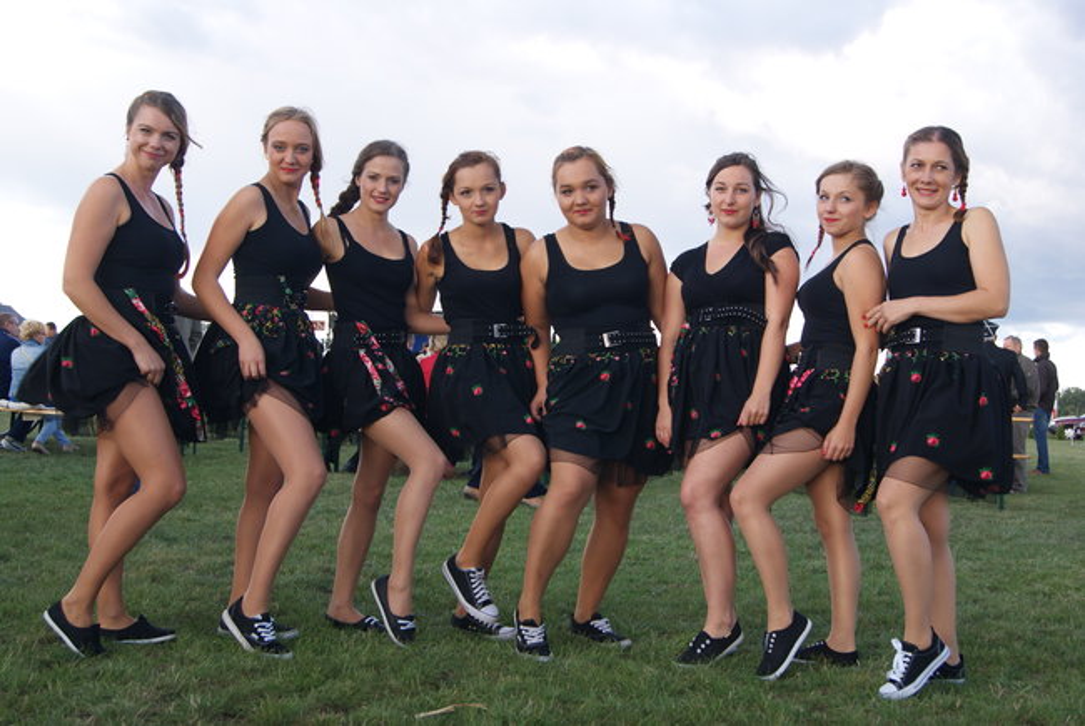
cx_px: 542
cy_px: 363
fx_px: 1267
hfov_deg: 46.4
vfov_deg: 32.0
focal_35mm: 42
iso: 100
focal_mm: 28
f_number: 4.5
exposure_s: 1/50
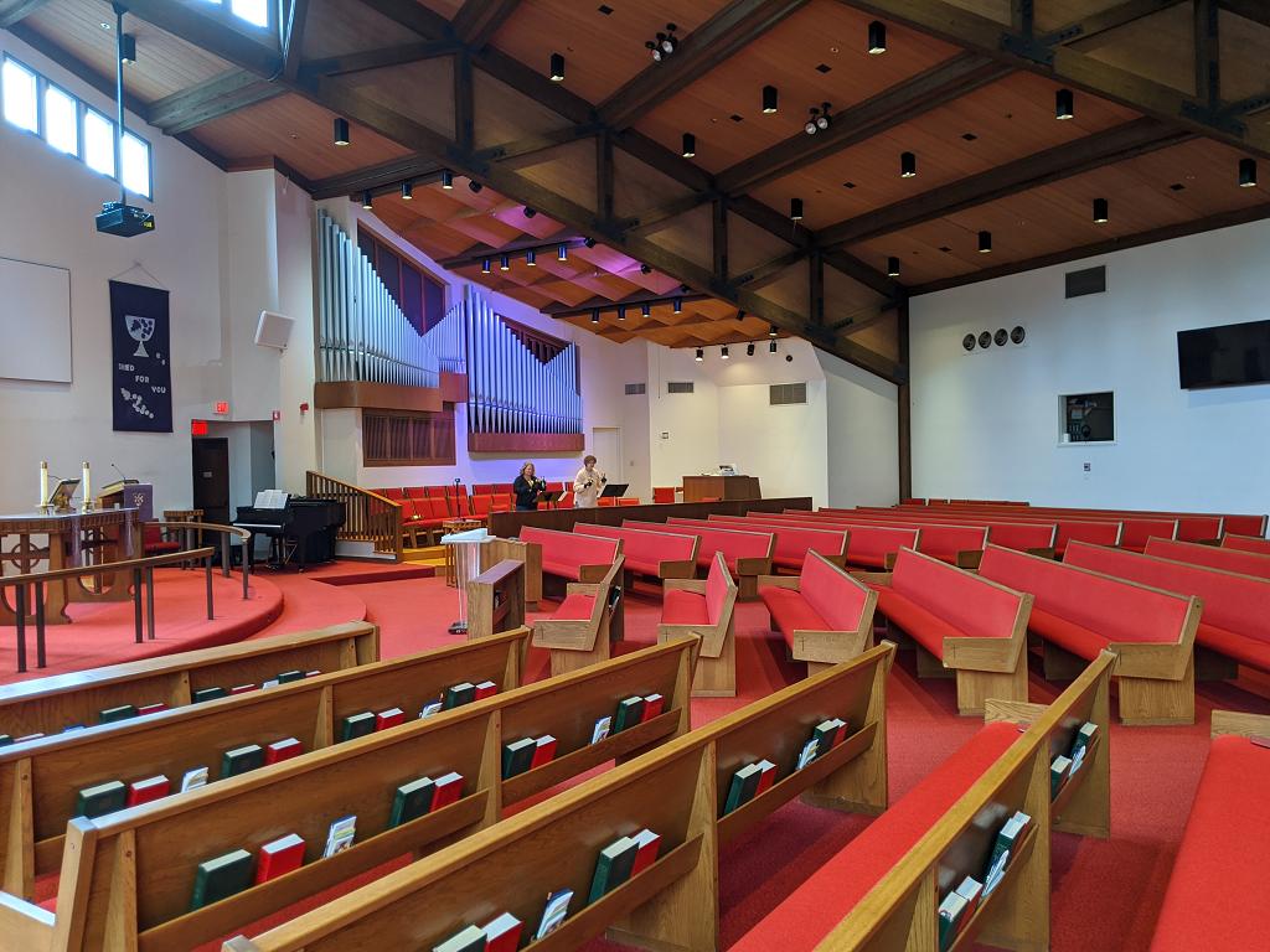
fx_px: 991
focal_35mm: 27
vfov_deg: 51.4
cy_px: 476
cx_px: 635
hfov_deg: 65.3
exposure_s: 1/24
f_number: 1.8
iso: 94
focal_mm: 4.44
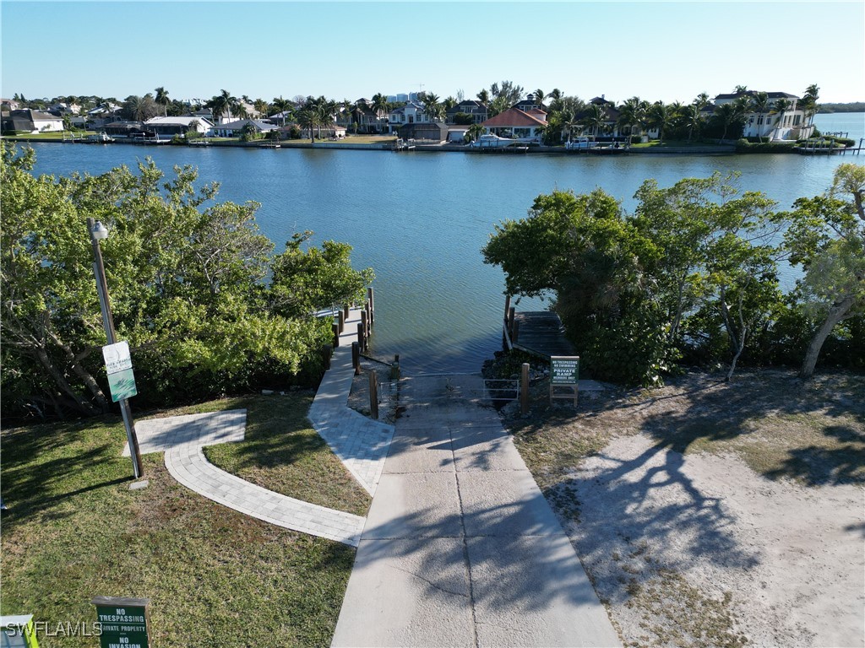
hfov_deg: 71.6
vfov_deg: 56.8
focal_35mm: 24
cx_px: 432
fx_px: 600
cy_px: 324
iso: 140
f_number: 1.7
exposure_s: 1/2500
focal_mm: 6.72
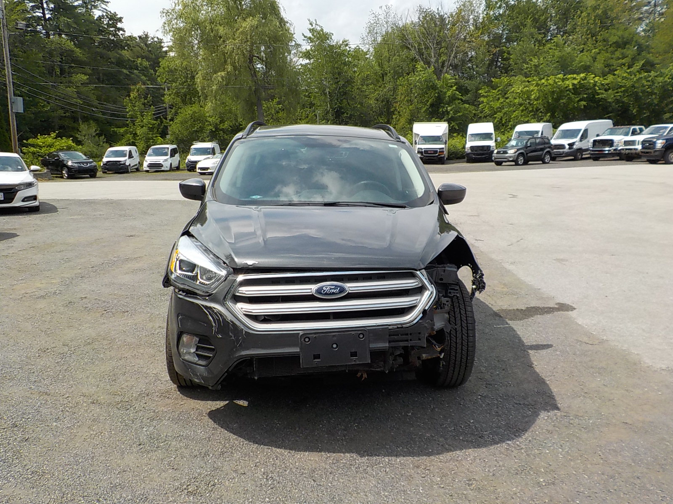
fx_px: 583
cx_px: 336
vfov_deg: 46.8
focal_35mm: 30
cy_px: 252
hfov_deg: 60.0
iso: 125
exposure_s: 1/1250
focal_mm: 4.1
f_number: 3.3
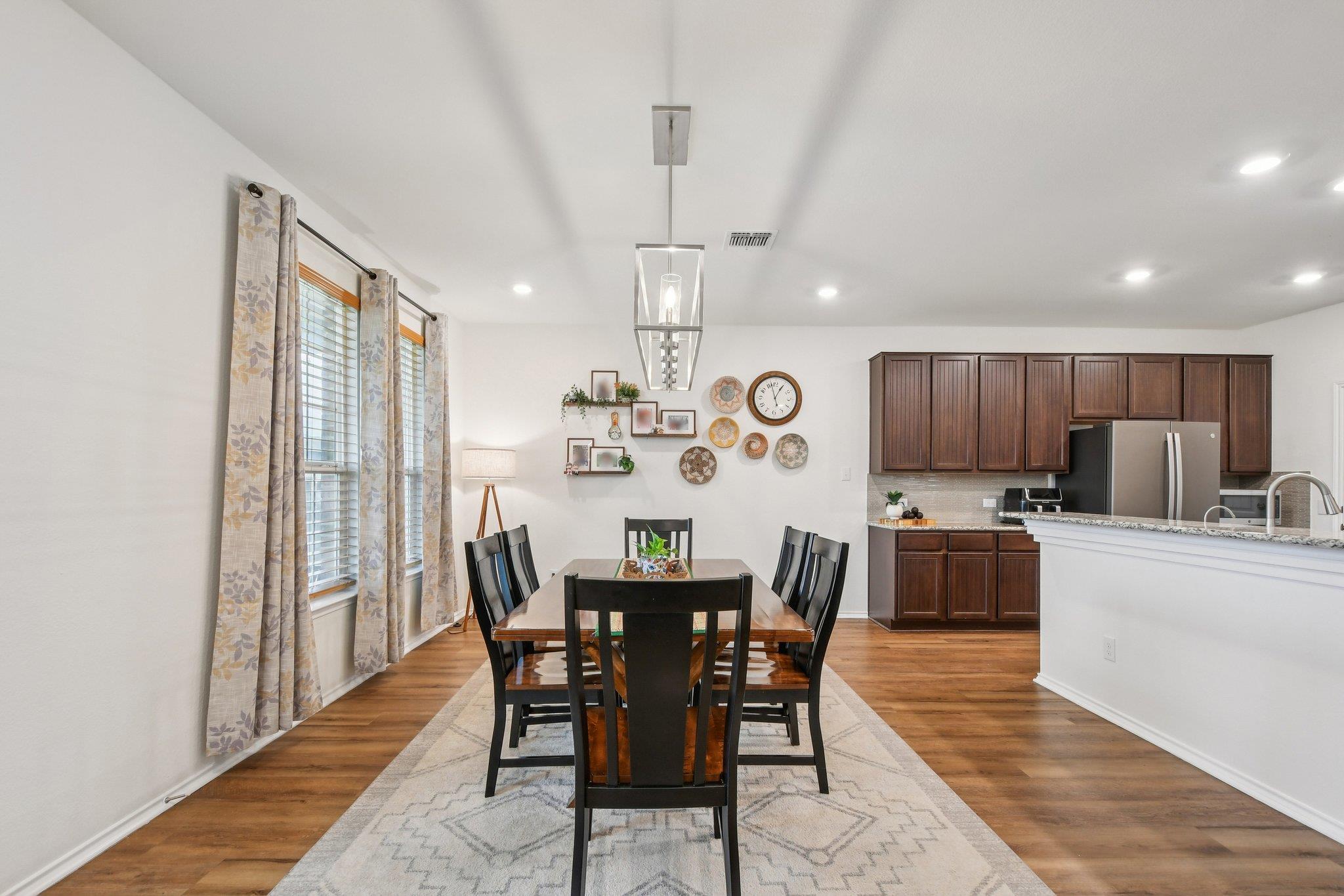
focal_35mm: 15
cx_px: 672
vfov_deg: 77.3
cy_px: 448
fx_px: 560
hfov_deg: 100.4
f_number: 8
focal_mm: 10
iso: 400
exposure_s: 1/8
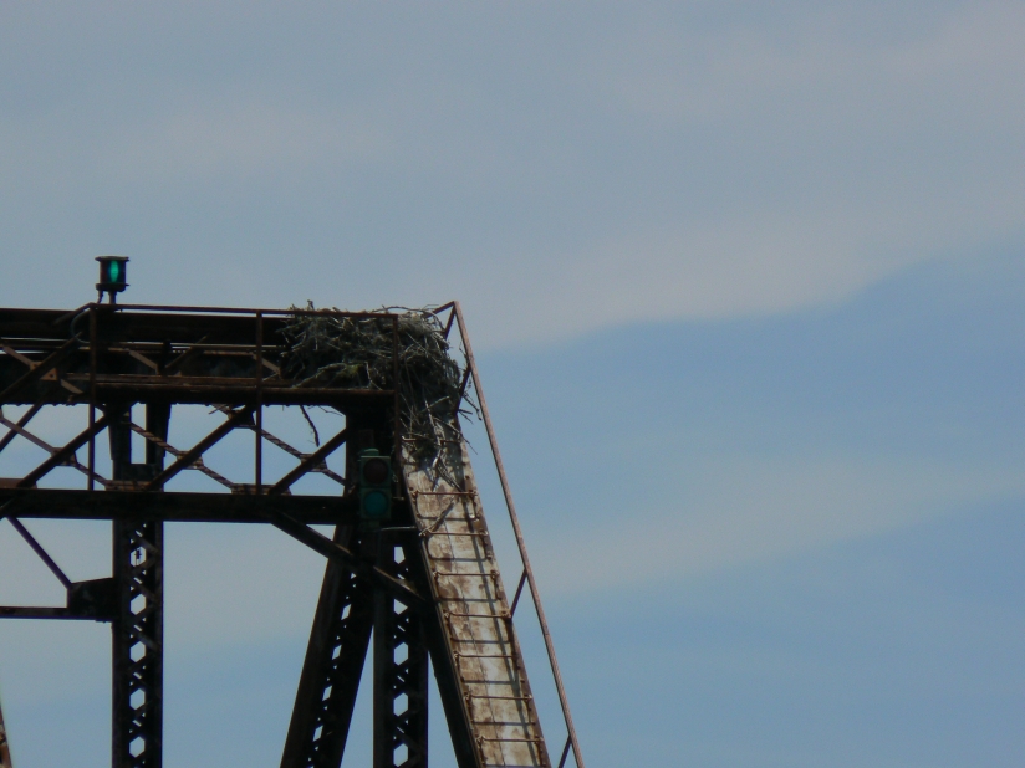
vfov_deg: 3.4
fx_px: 12792
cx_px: 512
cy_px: 384
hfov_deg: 4.6
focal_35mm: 432
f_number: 8
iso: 80
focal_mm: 72
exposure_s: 1/800
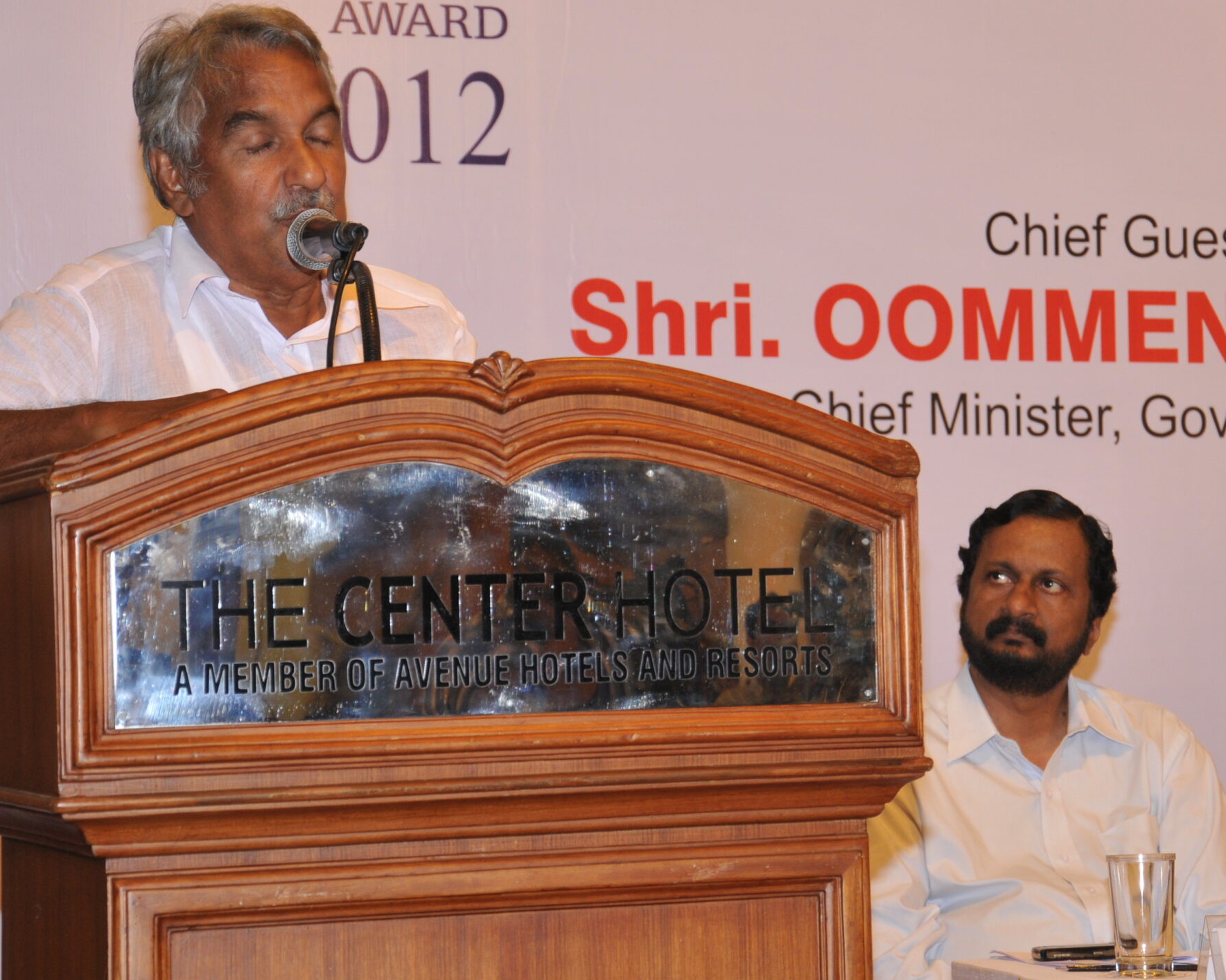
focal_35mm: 118
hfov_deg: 16.3
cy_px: 514
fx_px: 4281
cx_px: 818
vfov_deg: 13.1
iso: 400
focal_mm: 58
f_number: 5.6
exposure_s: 1/25
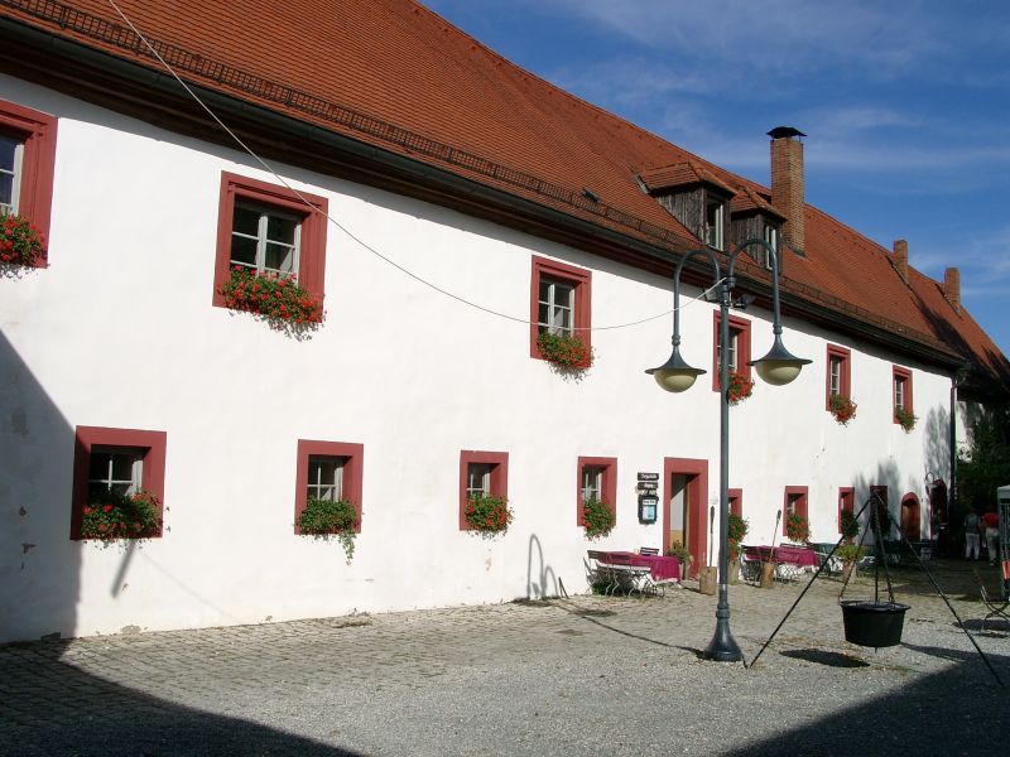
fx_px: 992
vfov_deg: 41.8
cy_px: 378
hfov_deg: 54.0
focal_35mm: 34
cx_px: 505
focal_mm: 7.13
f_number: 5.6
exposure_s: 1/678
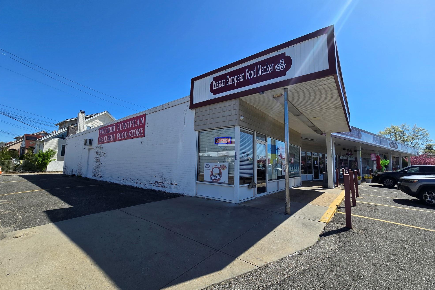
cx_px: 219
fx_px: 169
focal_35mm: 14
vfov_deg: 81.2
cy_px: 141
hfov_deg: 104.2
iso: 50
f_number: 2.2
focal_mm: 2.2
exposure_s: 1/2296
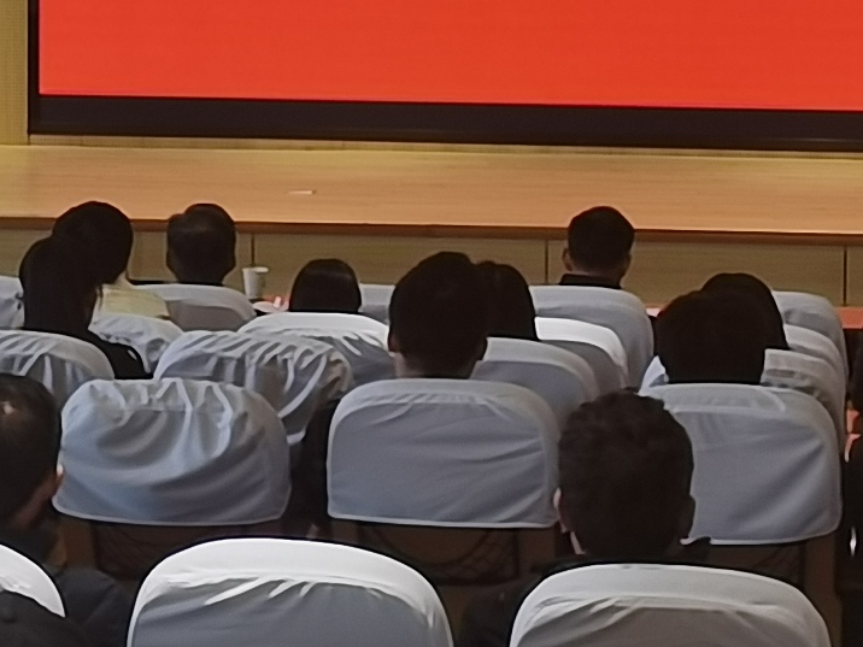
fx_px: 3690
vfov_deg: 9.9
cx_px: 459
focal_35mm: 148
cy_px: -49
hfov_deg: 13.3
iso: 50
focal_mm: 5.58
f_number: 1.8
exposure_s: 1/120
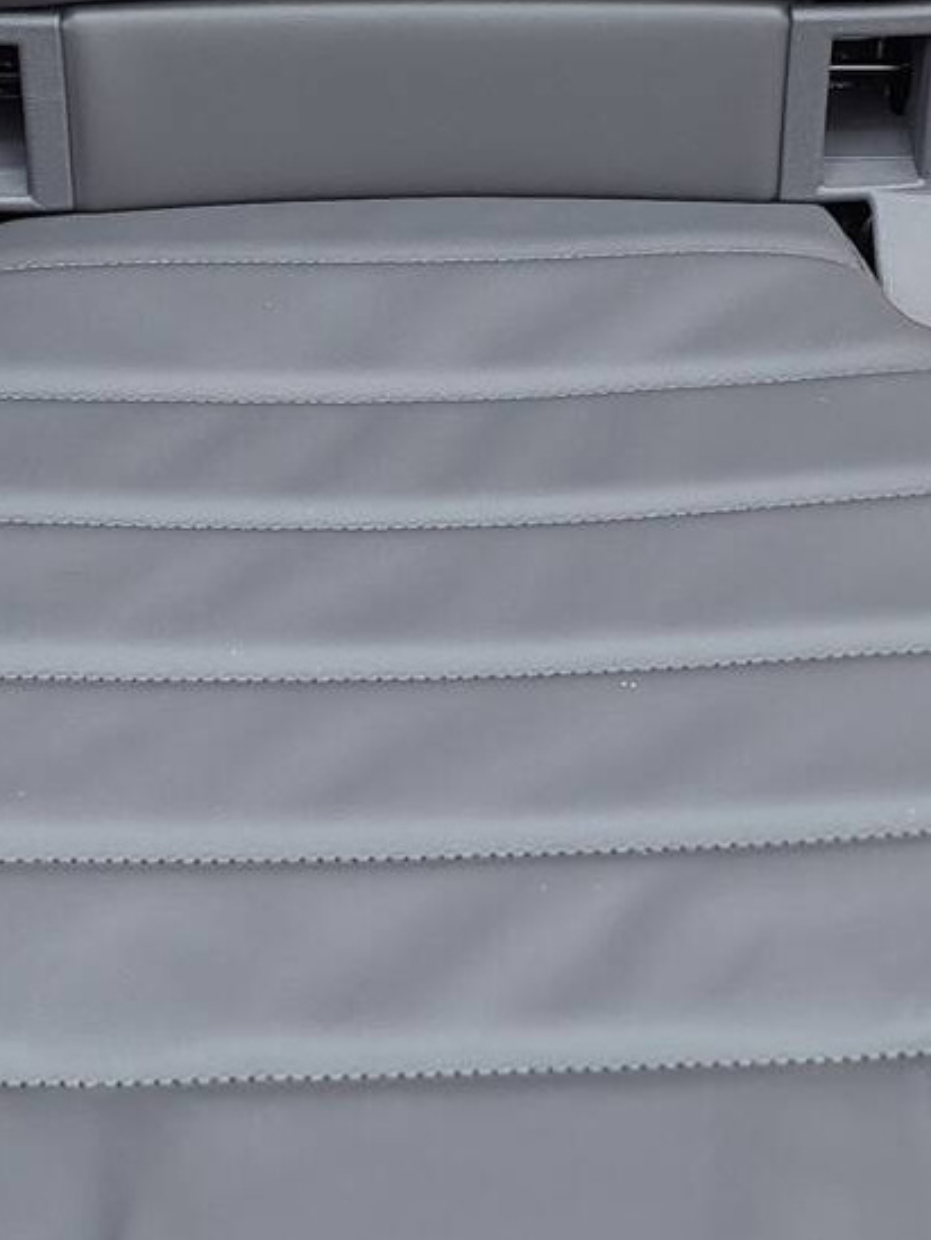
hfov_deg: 19.4
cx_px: 519
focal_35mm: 76
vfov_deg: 25.3
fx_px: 2722
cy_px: 314
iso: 160
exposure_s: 1/100
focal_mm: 5.4
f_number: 1.8
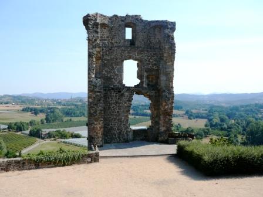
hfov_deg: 52.6
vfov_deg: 40.7
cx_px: 132
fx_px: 266
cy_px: 98
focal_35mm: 35
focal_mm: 5.2
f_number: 5
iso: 80
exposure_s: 1/400
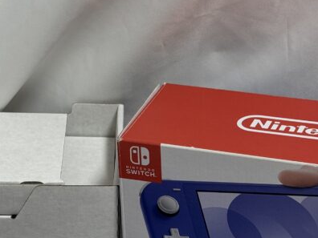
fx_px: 1139
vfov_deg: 11.8
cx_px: 128
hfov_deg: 15.9
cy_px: 227
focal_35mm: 124
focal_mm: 6.76
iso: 80
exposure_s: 1/78
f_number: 1.78
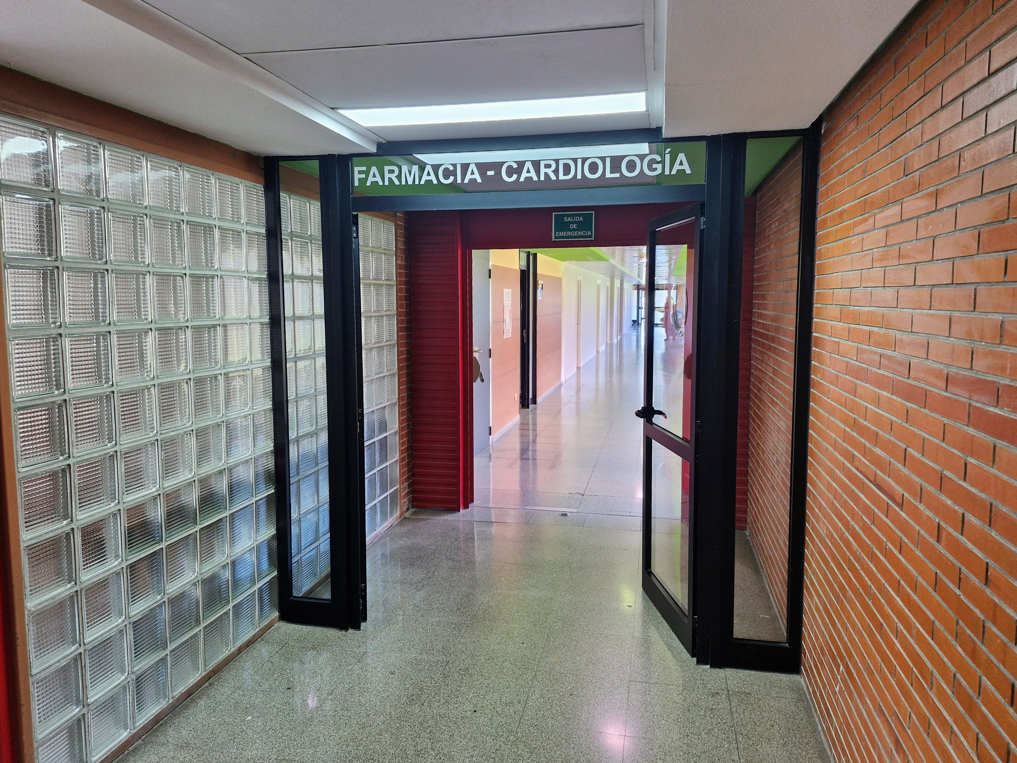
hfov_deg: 73.9
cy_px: 382
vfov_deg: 58.9
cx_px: 508
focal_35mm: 23
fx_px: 676
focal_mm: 5.54
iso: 160
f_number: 1.8
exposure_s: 1/100
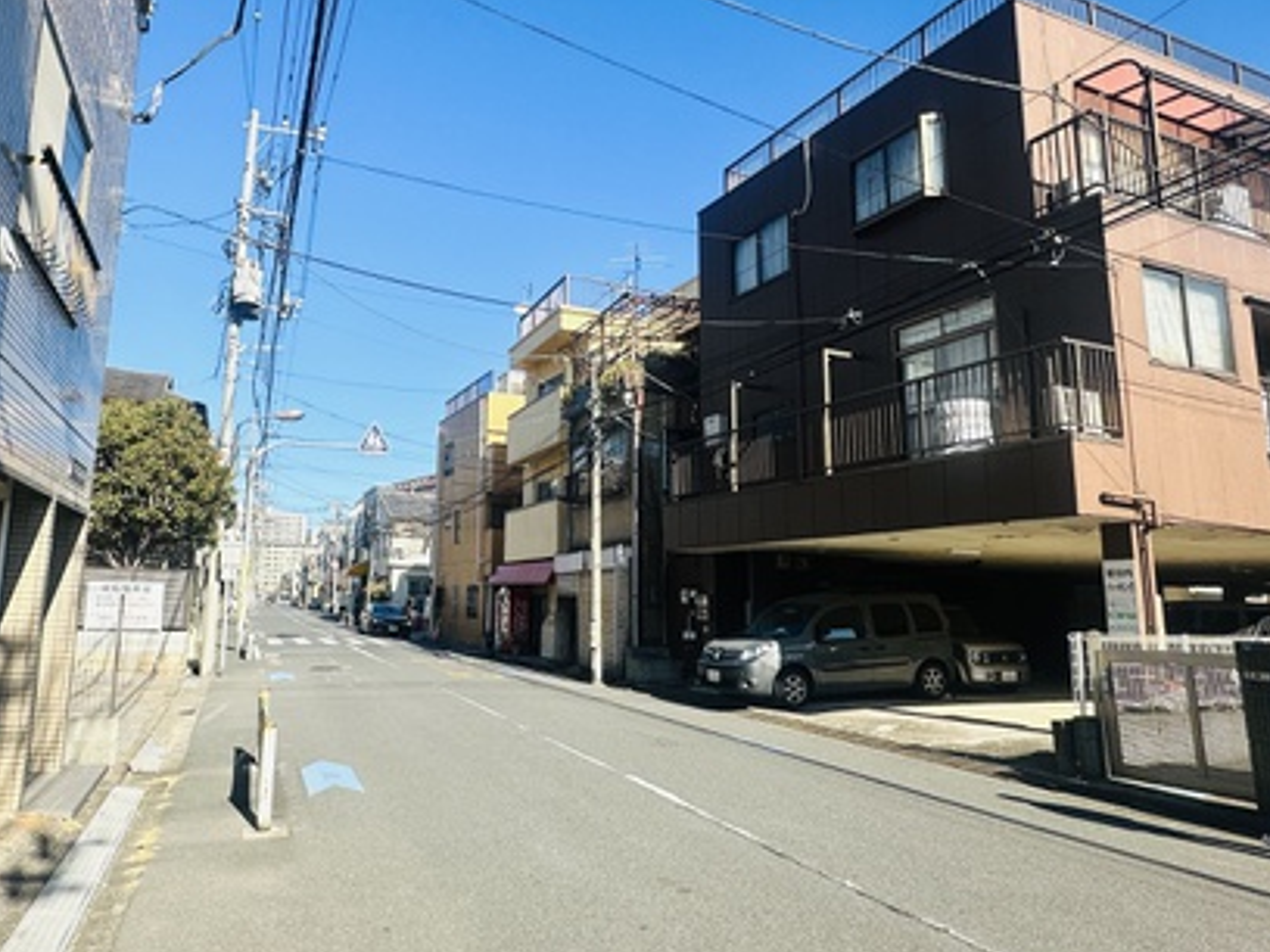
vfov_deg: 56.8
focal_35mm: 24
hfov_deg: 70.7
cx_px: 495
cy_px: 462
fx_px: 881
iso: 40
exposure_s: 1/1261
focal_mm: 2.22
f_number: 2.2
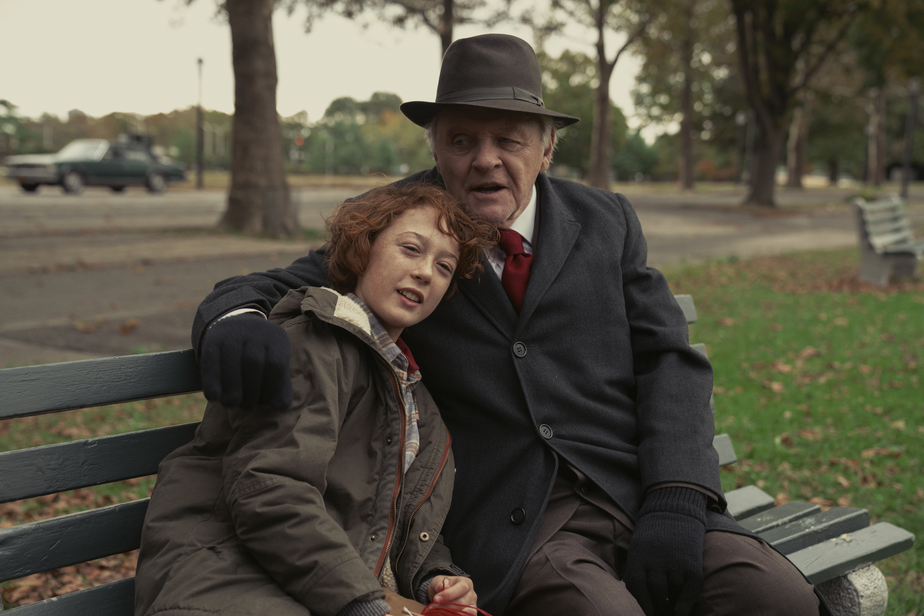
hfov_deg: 39.6
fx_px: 1283
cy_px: 308
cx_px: 462
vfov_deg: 27.0
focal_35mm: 50
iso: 500
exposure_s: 1/125
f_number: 3.5
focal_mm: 50
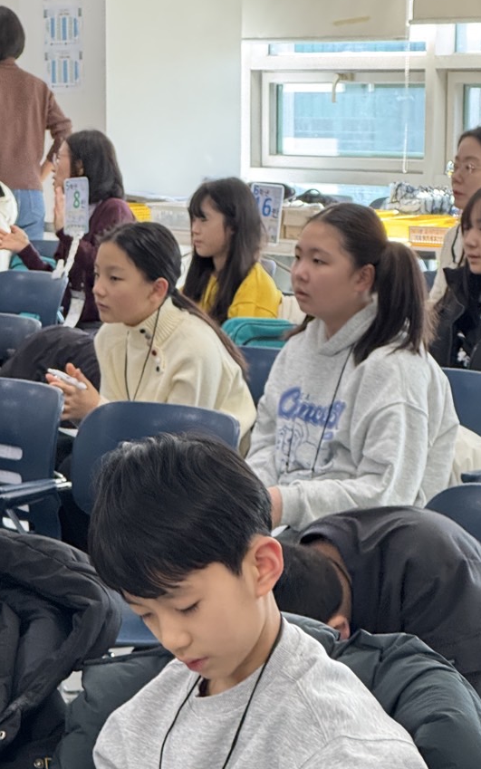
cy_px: 552
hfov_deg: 10.6
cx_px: 115
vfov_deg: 16.9
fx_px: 2579
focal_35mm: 123
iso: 200
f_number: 2.8
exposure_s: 1/60
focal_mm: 9
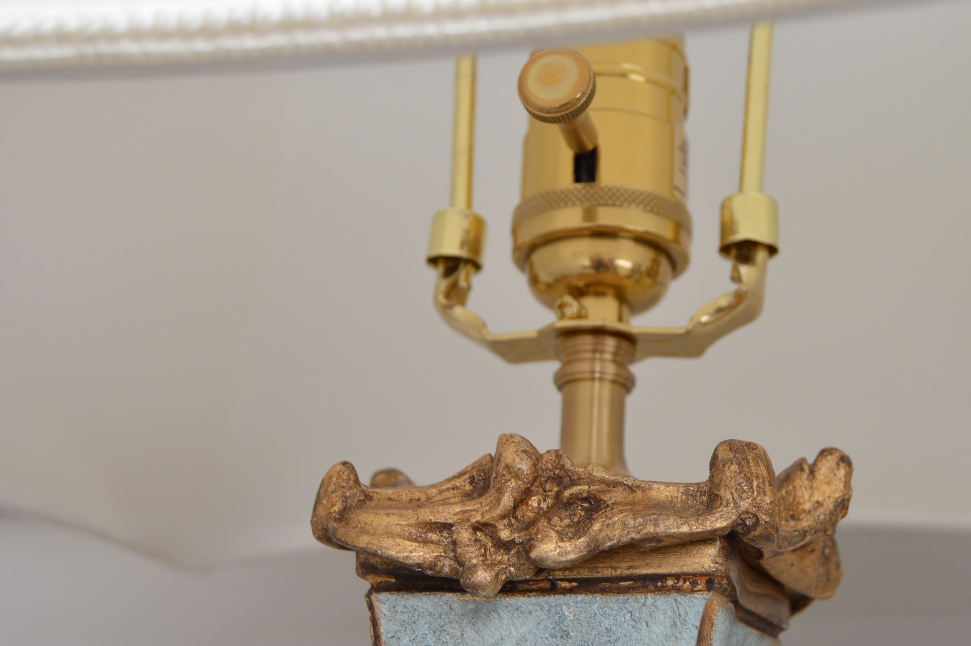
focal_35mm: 63
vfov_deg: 21.5
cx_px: 550
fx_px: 1698
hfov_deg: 31.9
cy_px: 405
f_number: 4.5
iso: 200
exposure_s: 1/200
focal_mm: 32
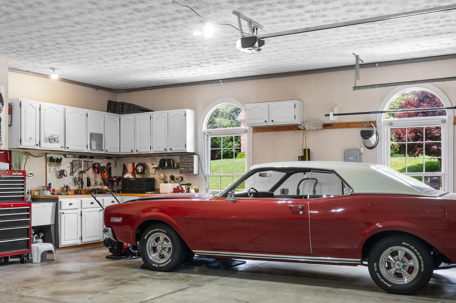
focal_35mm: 42
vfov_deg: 31.8
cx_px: 218
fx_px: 532
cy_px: 179
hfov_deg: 46.4
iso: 100
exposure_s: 1.3
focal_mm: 20
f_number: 9
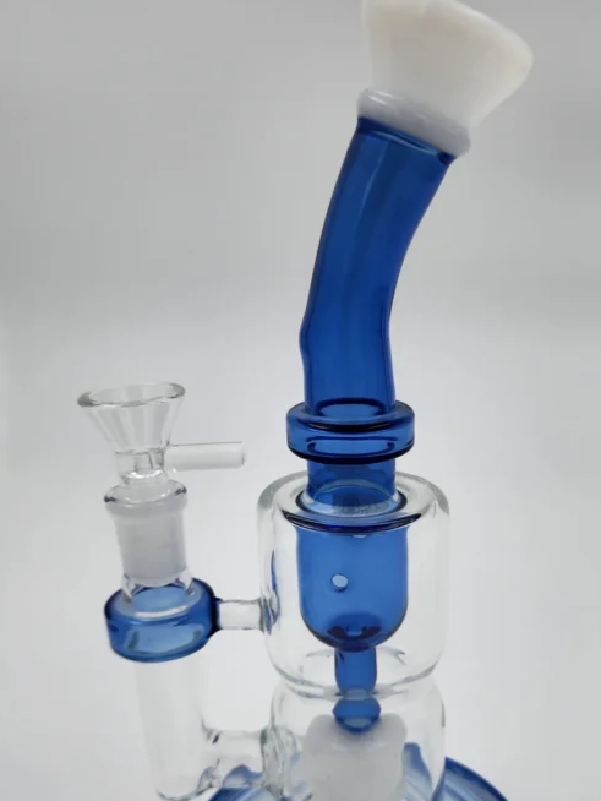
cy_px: 513
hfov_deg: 39.4
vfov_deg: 50.7
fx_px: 833
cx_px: 383
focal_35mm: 36
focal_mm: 6.4
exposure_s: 1/295
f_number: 1.8
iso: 12
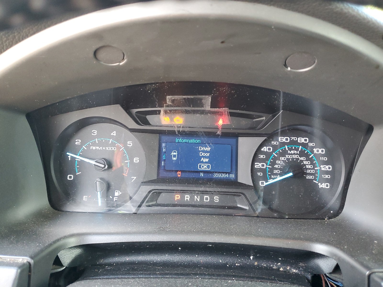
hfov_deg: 67.3
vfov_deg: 53.1
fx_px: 288
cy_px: 144
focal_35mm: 26
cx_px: 192
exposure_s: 1/60.2
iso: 232
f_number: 1.5
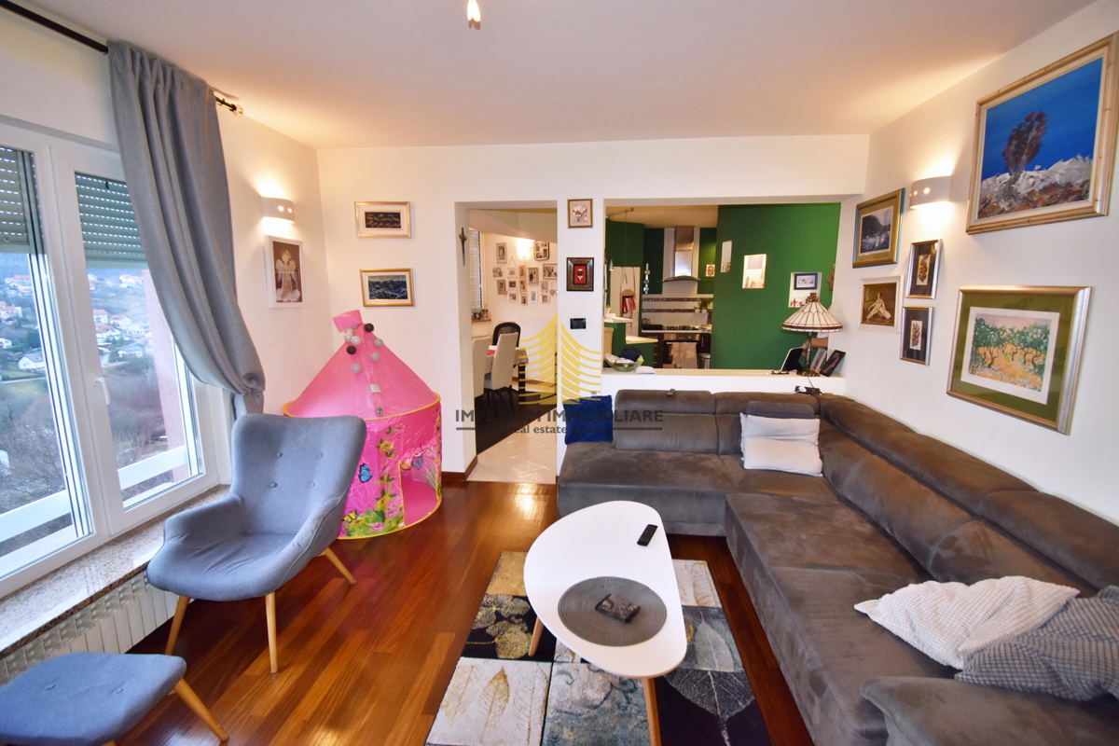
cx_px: 560
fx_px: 466
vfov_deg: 77.3
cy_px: 373
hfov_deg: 100.4
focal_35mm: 15
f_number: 4.5
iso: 560
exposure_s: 1/60
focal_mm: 10
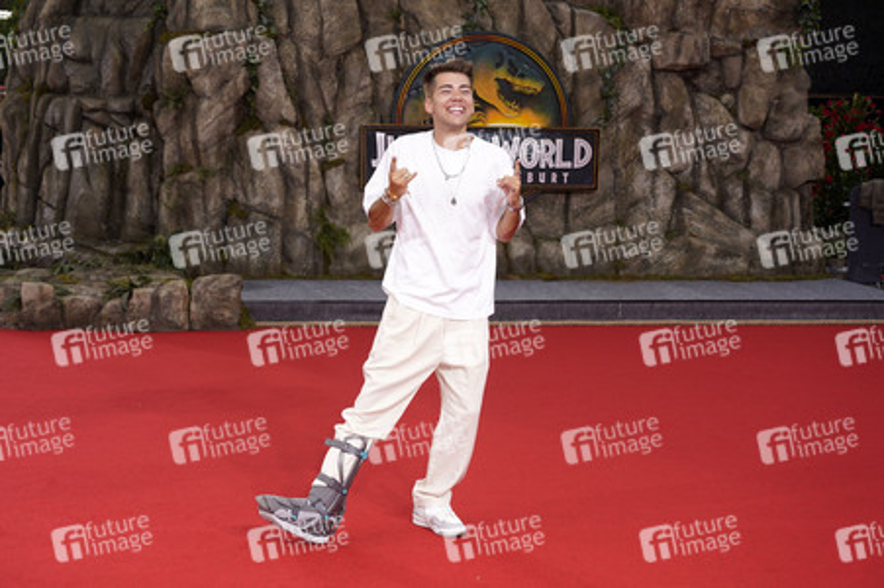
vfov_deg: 26.0
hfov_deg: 38.2
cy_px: 294
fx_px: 1276
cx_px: 442
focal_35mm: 52
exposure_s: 1/160
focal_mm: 52
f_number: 5.6
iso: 100
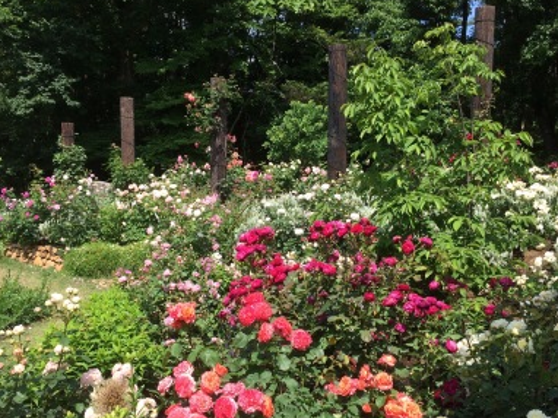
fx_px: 612
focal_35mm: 38
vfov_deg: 37.7
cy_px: 208
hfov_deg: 49.0
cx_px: 266
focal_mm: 4.15
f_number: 2.2
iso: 32
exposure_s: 1/1368
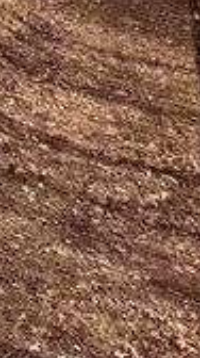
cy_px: -184
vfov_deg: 18.2
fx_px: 984
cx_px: -200
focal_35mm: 104
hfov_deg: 10.6
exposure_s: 1/2252
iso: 80
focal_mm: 6.76
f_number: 1.78
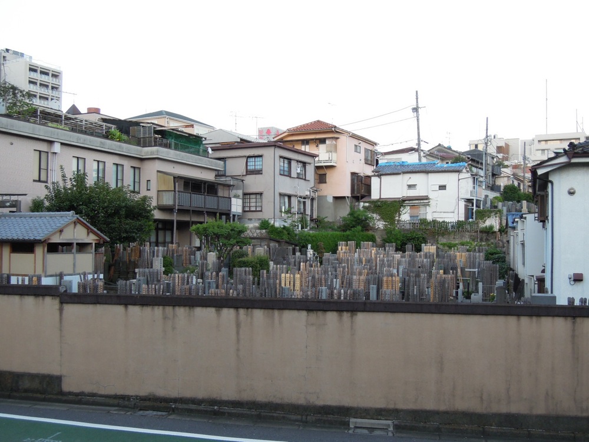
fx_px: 681
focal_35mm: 40
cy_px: 221
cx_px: 294
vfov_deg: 36.0
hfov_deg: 46.8
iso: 250
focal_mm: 7.2
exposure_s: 1/50
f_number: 3.3
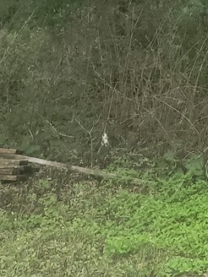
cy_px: -194
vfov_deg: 14.5
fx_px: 977
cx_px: 495
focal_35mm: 122
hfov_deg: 10.5
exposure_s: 1/207
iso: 20
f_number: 1.8
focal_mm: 7
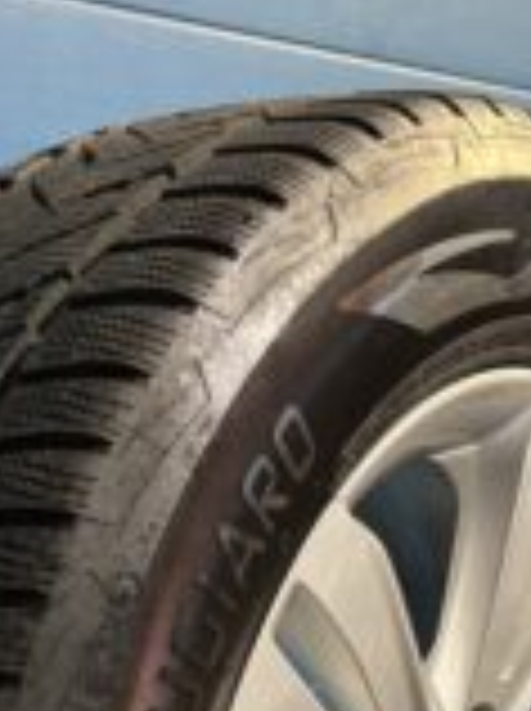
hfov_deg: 22.1
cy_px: 810
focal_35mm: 66
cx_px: 198
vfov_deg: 26.7
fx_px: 1354
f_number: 1.6
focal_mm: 5.96
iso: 500
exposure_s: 1/50
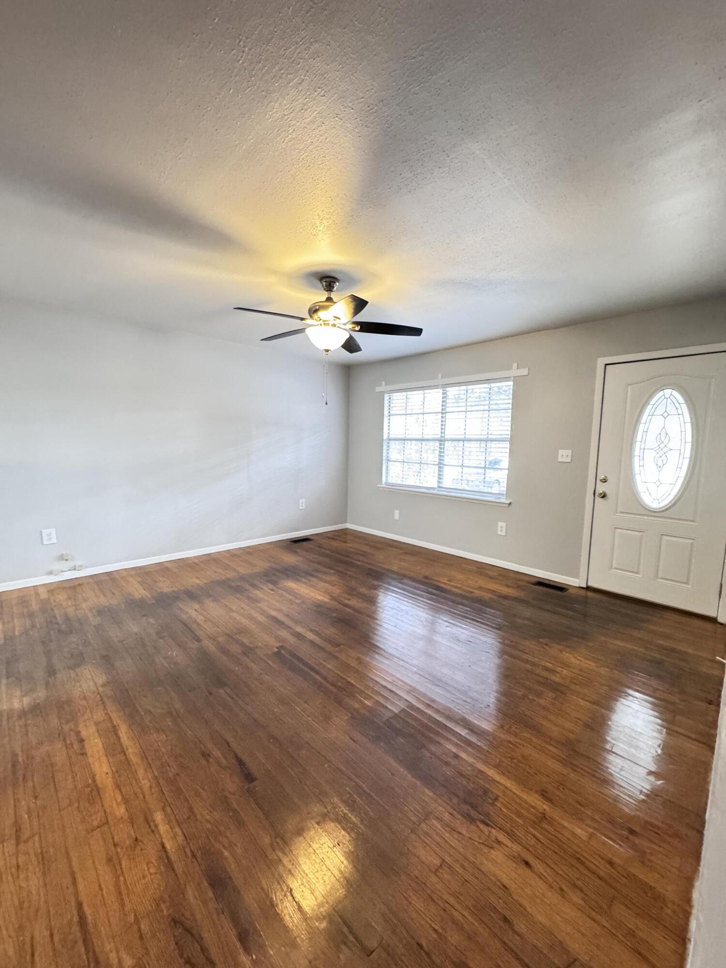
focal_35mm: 14
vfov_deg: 102.1
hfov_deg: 85.7
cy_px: 484
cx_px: 363
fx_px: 391
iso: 800
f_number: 2.2
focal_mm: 2.22
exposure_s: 1/40
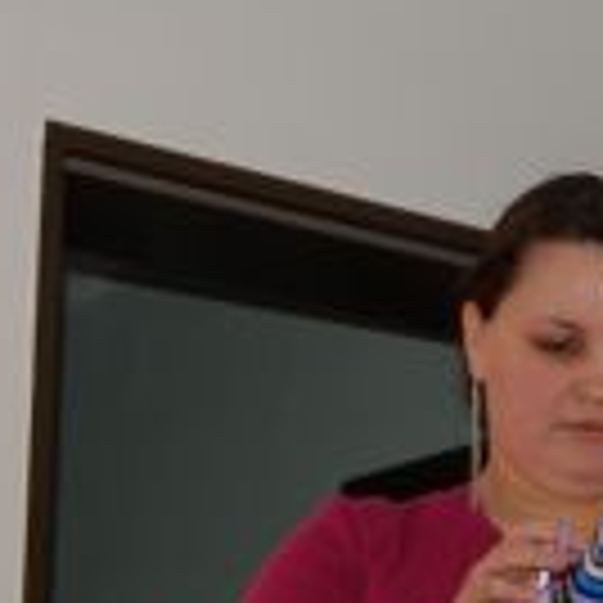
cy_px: 477
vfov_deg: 10.2
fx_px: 3370
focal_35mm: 171
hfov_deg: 10.2
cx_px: 567
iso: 400
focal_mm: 30
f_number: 4.2
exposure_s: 1/60
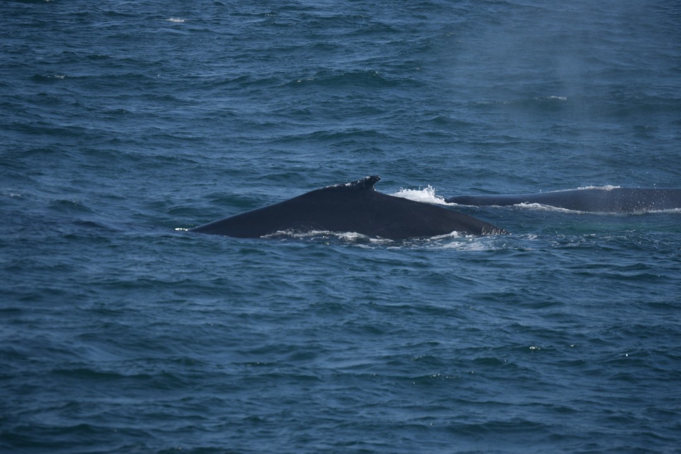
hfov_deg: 6.9
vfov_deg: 4.6
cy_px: 227
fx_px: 5675
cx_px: 340
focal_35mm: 300
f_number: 5.6
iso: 200
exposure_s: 1/1600
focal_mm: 200
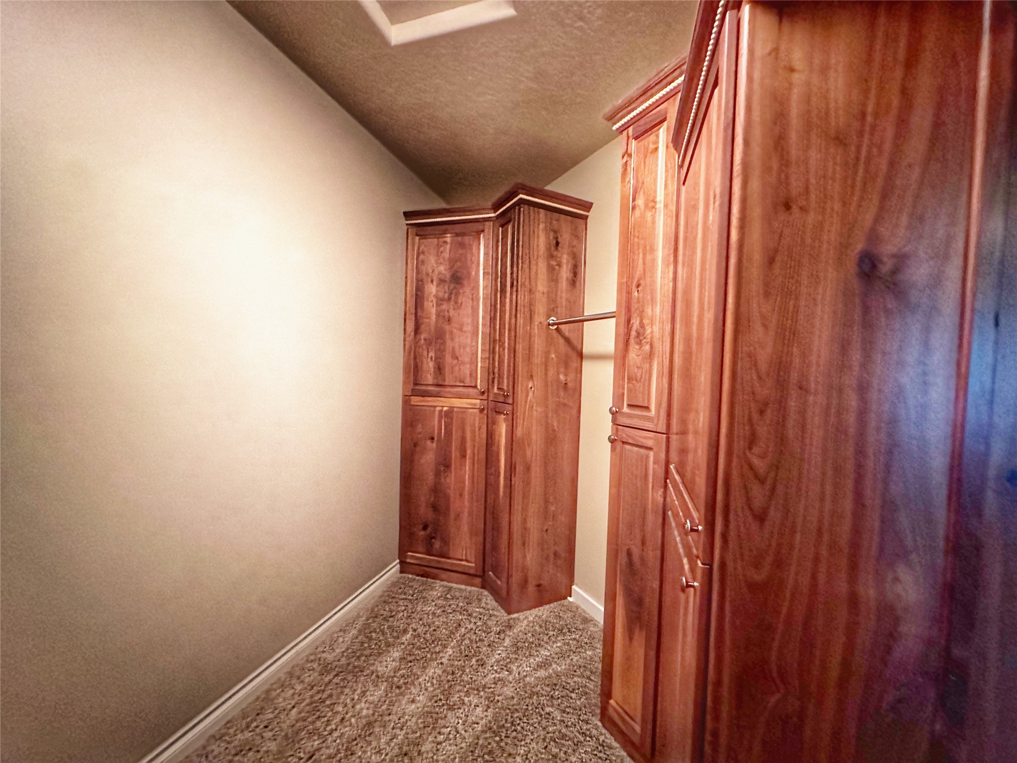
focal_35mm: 14
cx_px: 508
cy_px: 382
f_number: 2.2
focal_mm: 2.22
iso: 1250
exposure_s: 1/30
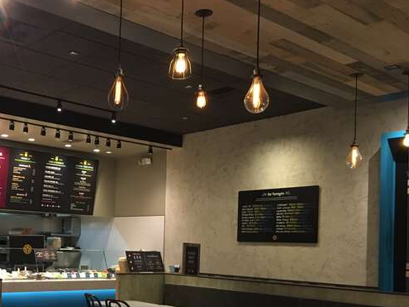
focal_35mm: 45
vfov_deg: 31.5
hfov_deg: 40.7
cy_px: 234
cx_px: 94
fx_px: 532
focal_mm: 4.15
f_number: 2.2
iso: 200
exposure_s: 1/30
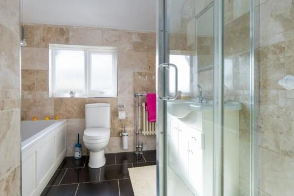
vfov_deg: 59.4
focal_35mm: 21
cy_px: 88
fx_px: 172
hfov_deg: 81.1
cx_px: 142
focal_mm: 11.2
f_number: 7.1
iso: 160
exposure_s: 1/80
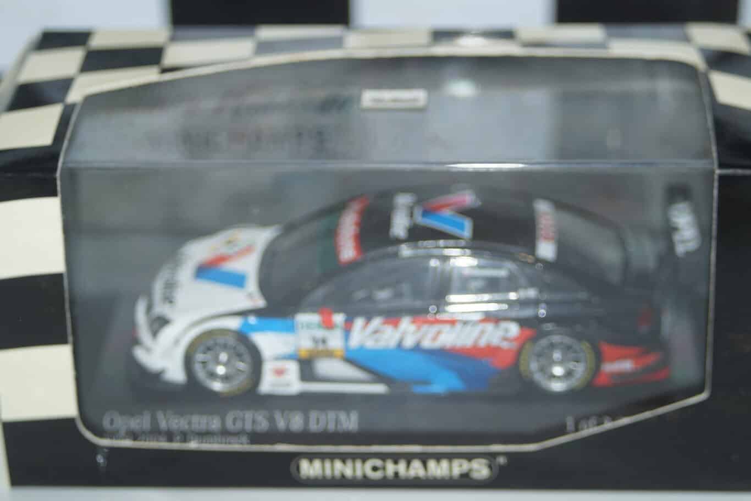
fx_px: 2190
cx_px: 376
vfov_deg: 13.0
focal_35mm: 105
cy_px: 250
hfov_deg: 19.5
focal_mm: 70
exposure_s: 1/80
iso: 400
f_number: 5.6
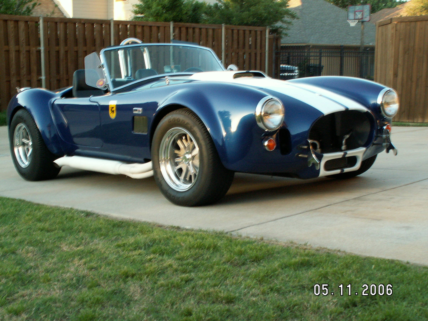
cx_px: 214
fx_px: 643
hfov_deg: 36.8
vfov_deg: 28.0
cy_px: 160
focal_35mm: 52
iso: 125
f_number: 5.6
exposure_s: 1/40
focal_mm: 8.59
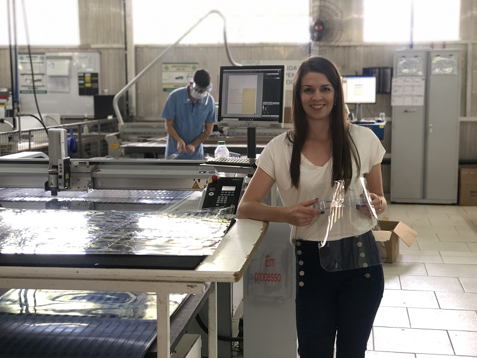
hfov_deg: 33.8
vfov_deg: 25.7
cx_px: 238
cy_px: 179
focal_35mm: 57
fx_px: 785
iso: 125
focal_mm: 6.6
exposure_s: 1/30
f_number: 2.8
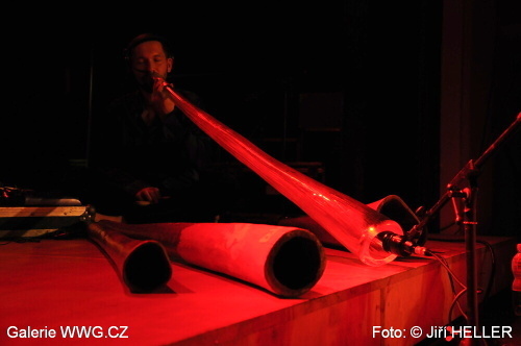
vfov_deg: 25.7
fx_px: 759
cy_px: 173
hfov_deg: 37.9
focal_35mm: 52
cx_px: 260
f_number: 5
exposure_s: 1/25
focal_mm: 35
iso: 800
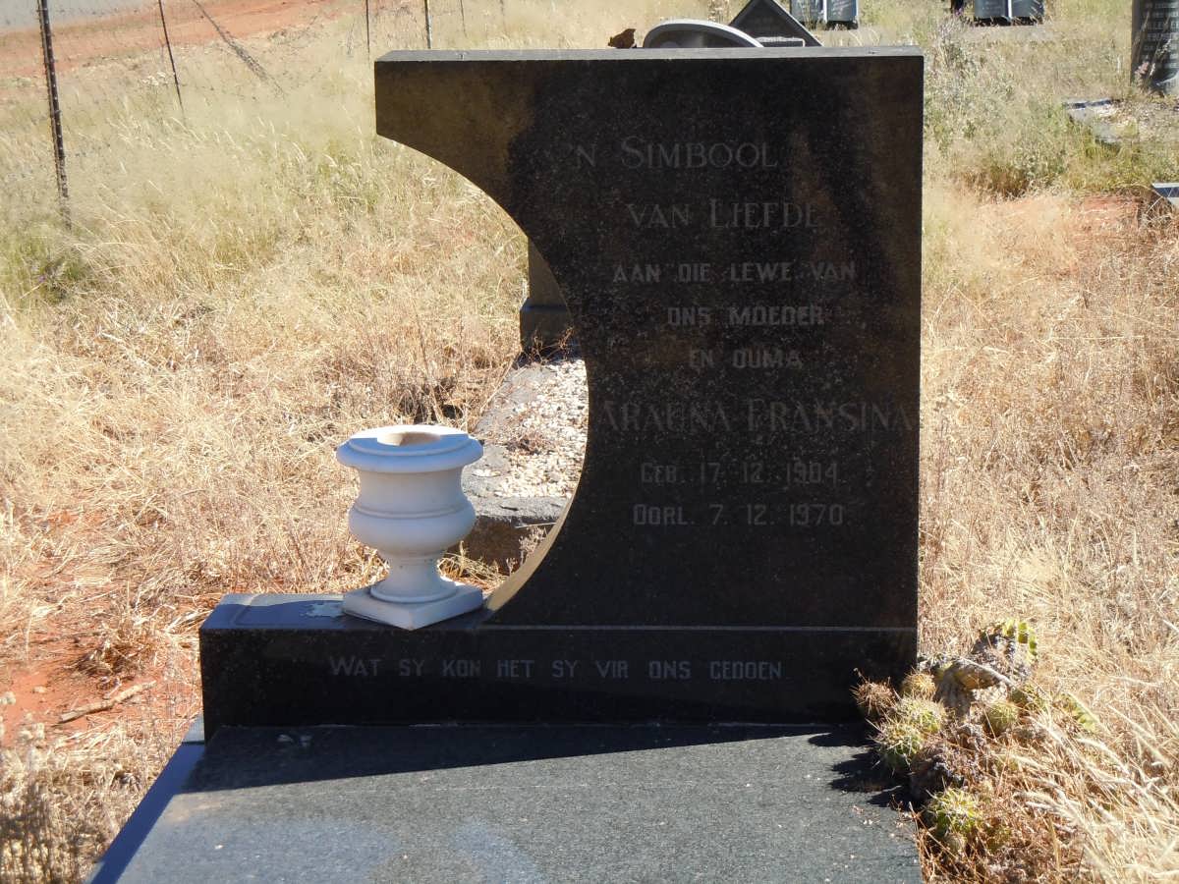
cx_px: 590
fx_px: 2623
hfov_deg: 25.3
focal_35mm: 77
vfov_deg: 19.1
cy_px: 442
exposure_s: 1/640
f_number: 4.3
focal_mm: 13.9
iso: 200
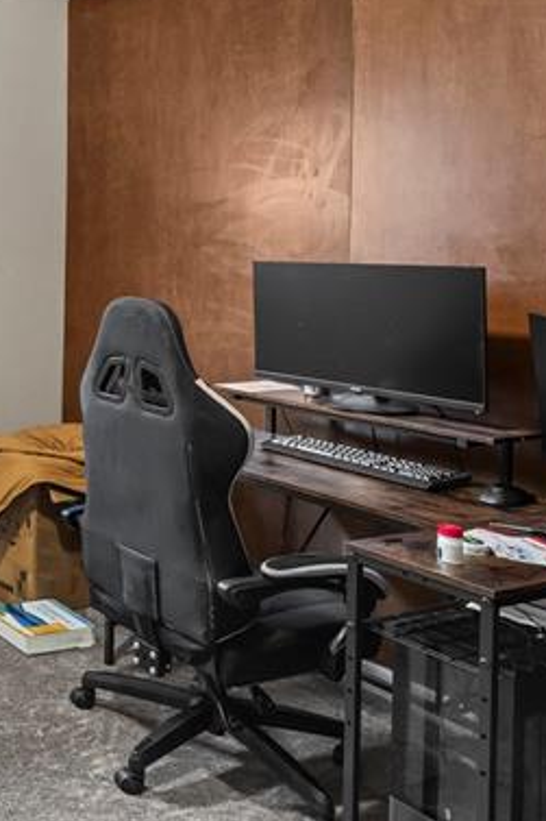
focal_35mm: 38
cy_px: 240
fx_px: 865
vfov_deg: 49.3
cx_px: -294
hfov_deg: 25.4
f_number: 8
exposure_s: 1.6
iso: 800
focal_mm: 14
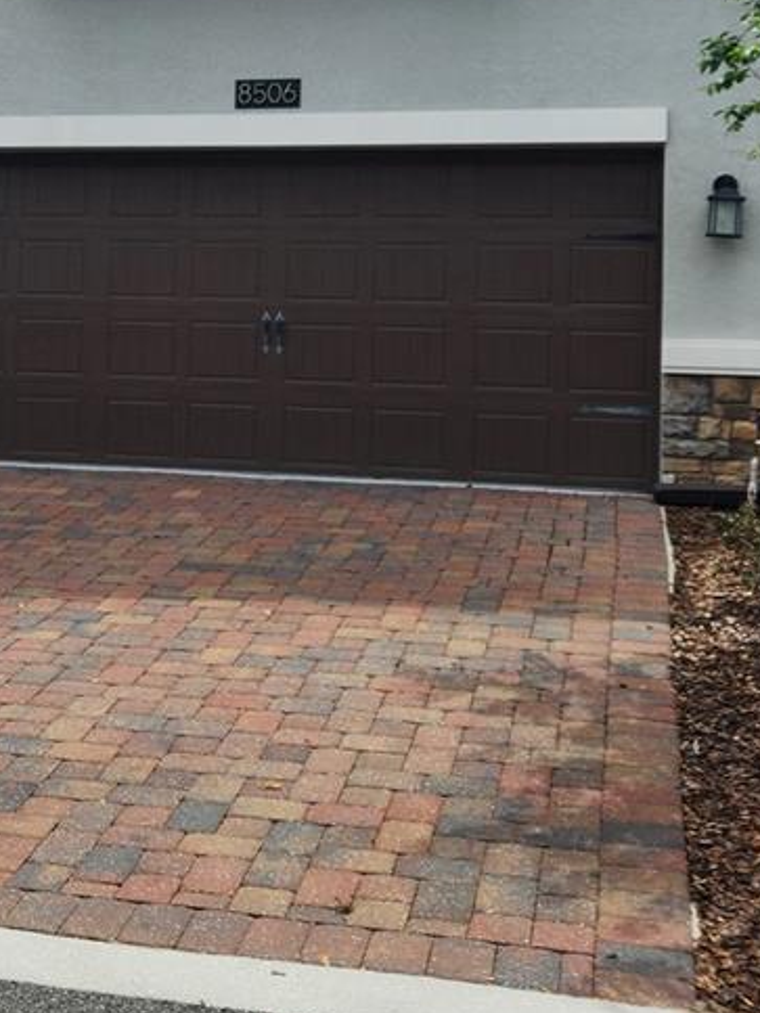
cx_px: 188
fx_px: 1669
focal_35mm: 57
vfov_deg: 32.9
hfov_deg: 25.4
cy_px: 220
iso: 20
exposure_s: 1/1709
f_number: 1.8
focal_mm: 5.4
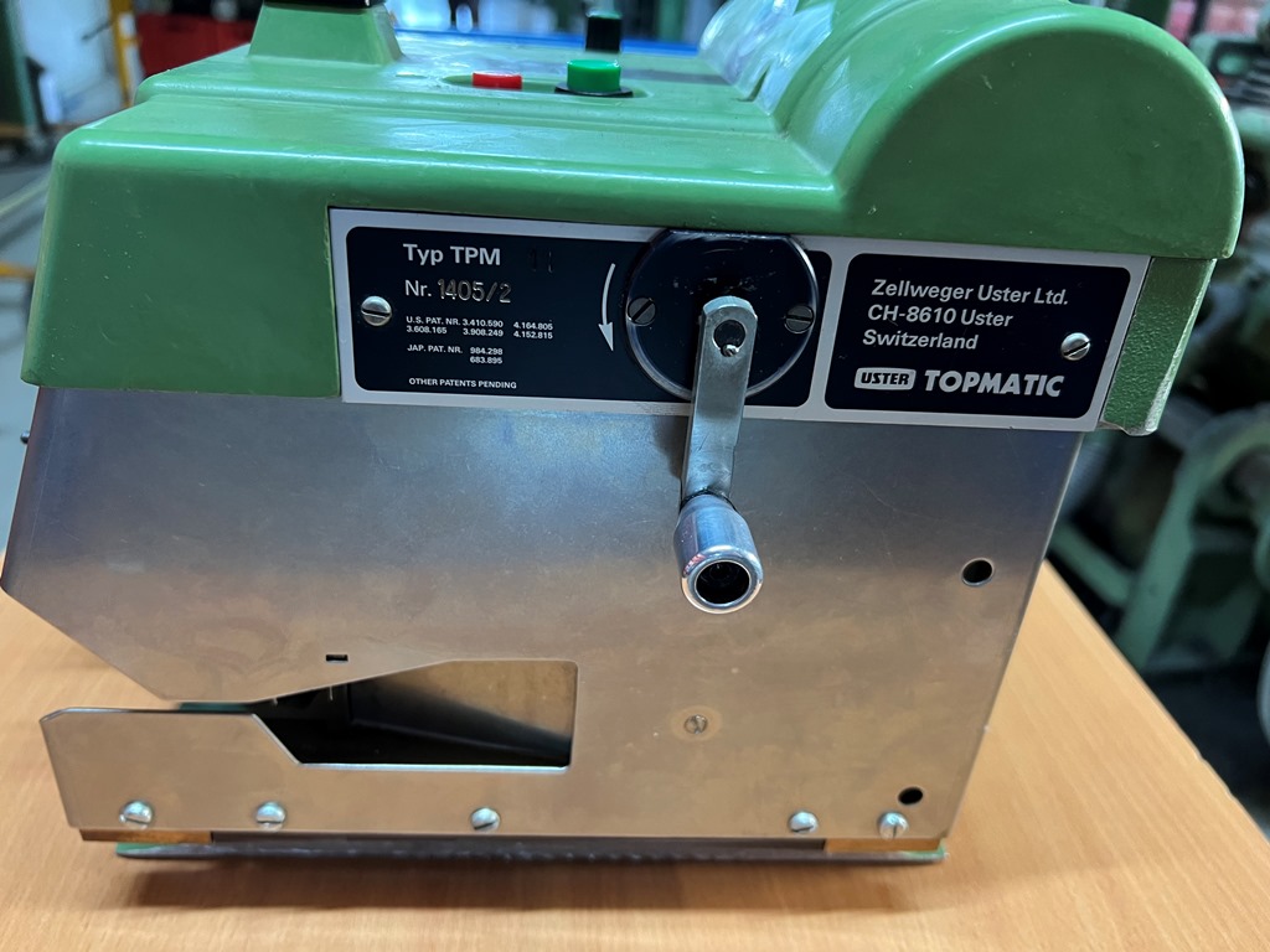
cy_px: 476
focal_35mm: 26
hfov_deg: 67.3
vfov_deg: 53.1
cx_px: 635
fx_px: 954
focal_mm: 5.7
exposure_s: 1/50
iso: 400
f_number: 1.5
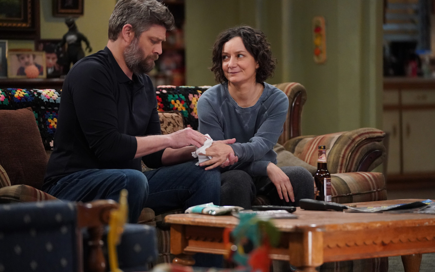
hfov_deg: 14.4
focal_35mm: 145
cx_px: 218
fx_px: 1719
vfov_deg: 9.0
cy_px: 138
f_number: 2.8
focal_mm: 142
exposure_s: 1/160
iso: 8000
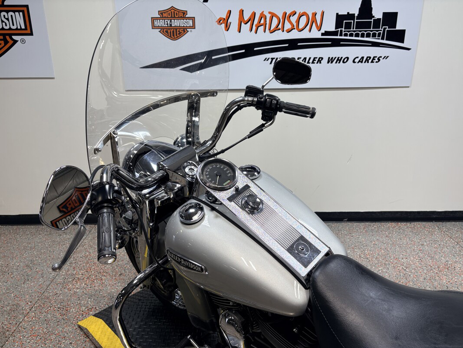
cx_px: 232
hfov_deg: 67.3
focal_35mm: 26
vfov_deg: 53.1
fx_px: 348
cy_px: 174
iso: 40
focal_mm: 5.96
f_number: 1.6
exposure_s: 1/181
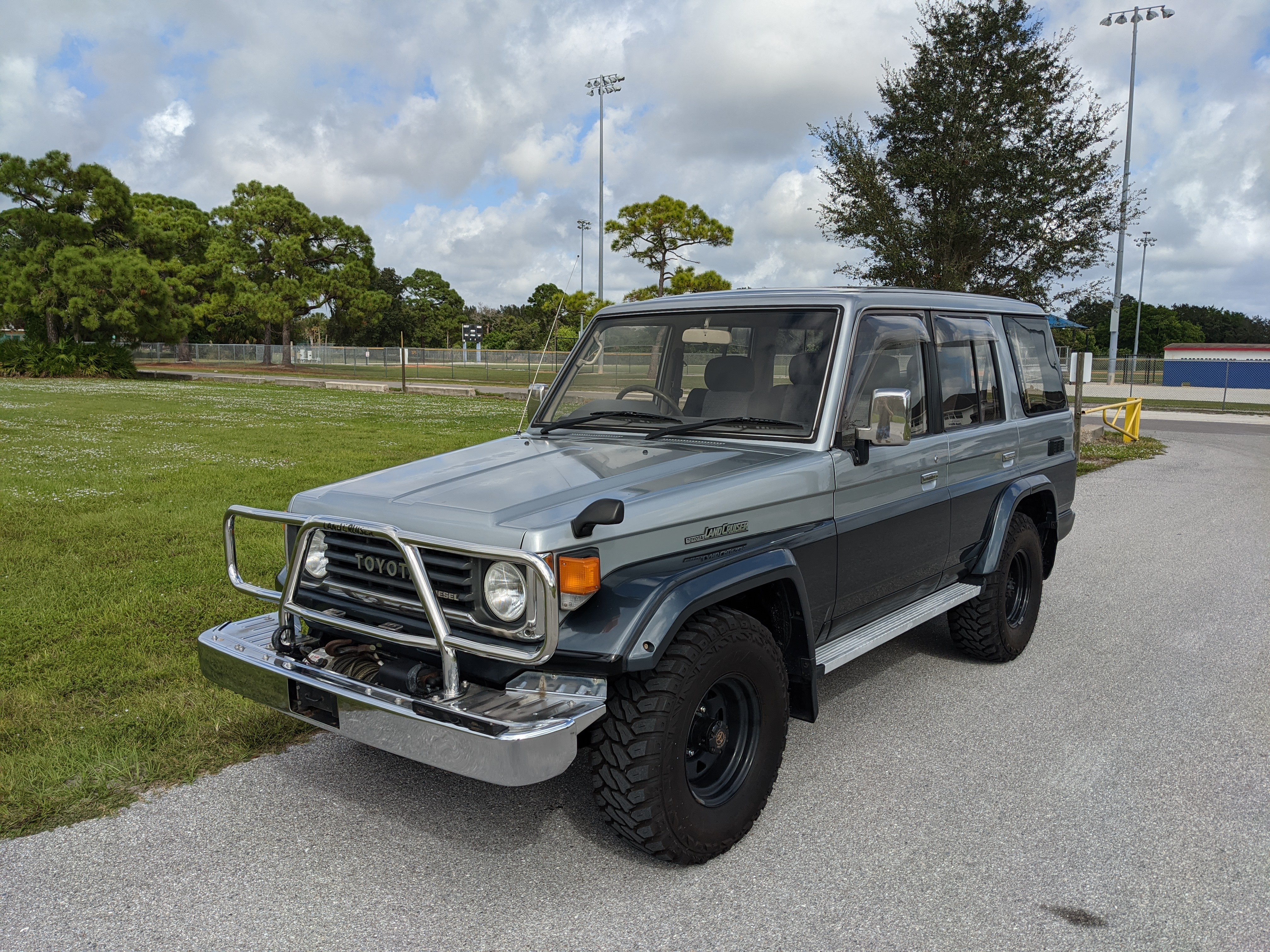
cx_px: 635
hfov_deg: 65.3
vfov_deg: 51.4
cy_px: 476
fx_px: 991
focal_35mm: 27
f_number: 1.73
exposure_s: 1/3906
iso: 62
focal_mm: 4.38
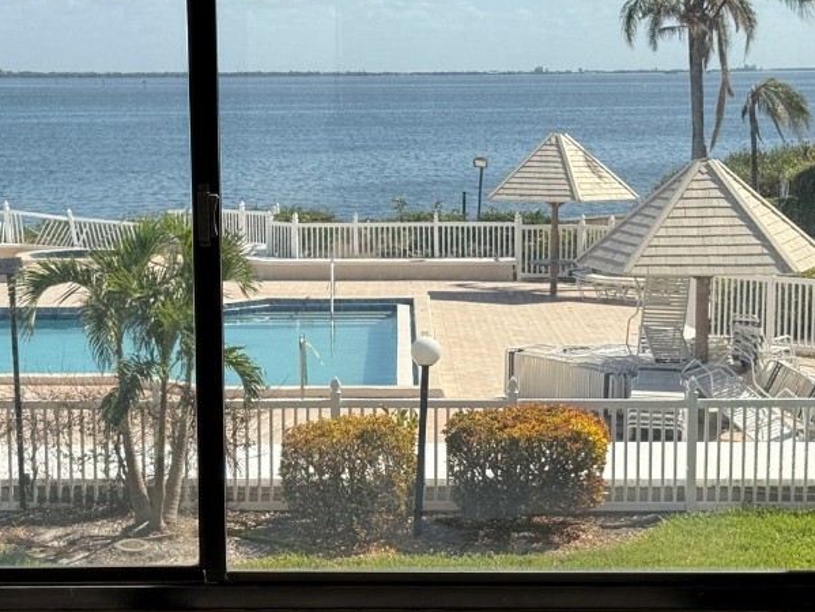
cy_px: 377
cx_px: 366
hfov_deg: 23.8
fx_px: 1932
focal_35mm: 82
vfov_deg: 18.0
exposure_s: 1/1883
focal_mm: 6.76
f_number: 1.78
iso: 64
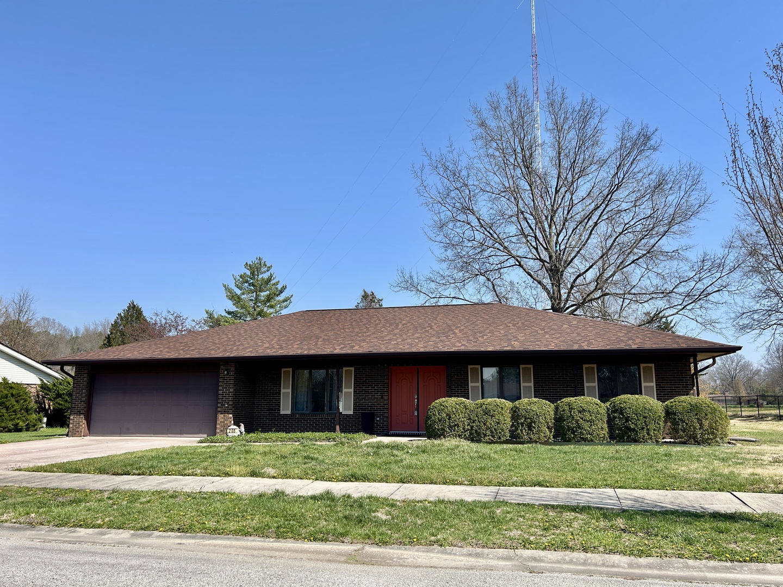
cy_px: 294
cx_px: 392
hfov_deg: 67.3
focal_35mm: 26
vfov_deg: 53.1
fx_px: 588
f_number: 1.5
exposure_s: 1/3831
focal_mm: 5.7
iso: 50
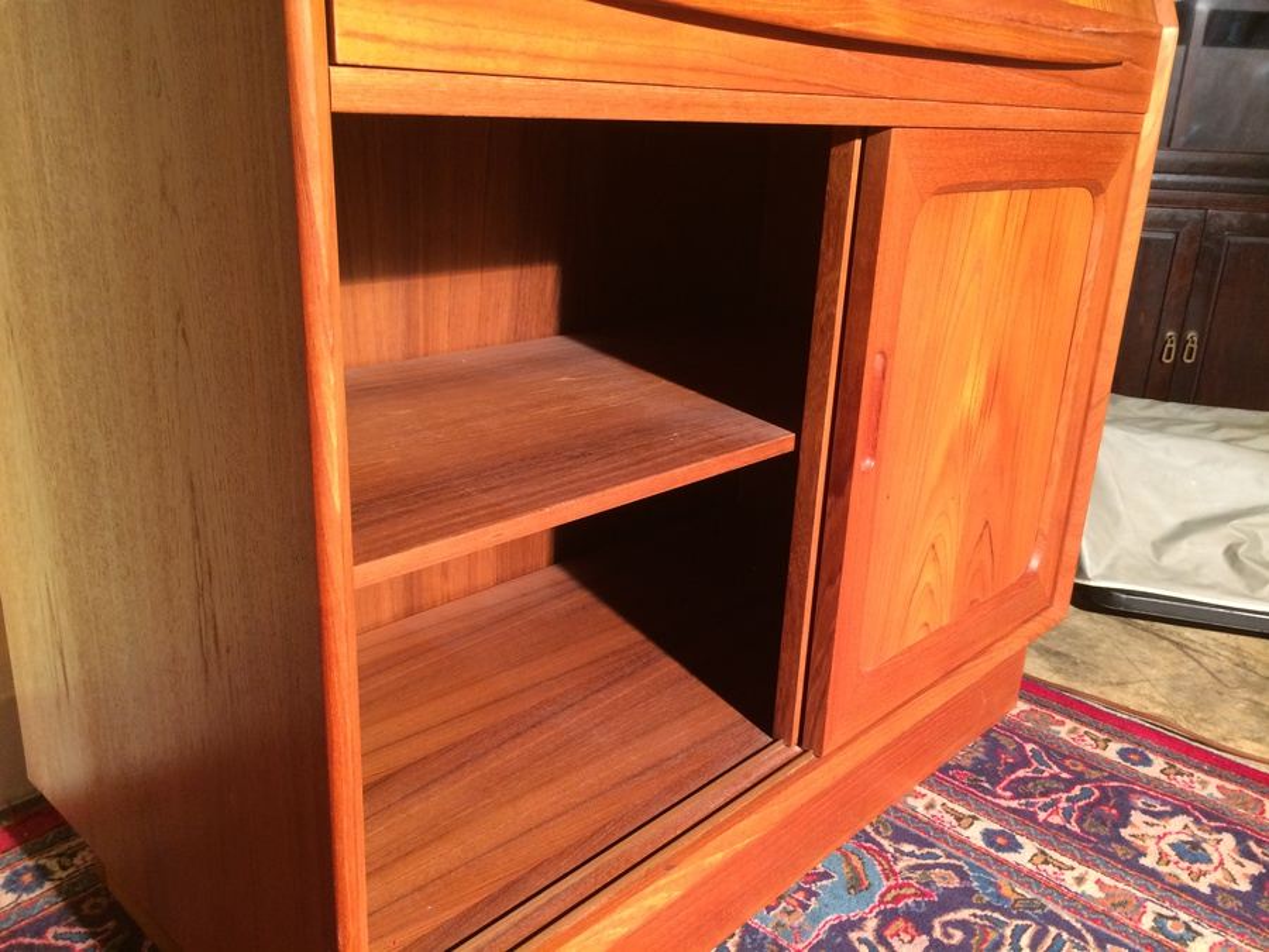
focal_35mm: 30
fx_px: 1100
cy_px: 476
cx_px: 634
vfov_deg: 46.8
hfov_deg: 60.0
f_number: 2.2
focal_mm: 4.12
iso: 160
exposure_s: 1/30
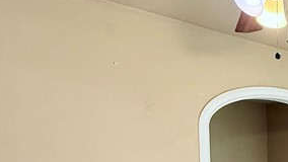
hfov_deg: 30.1
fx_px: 420
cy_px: 190
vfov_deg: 20.5
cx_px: 374
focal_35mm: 55
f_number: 2.2
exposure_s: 1/120
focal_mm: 2.22
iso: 160
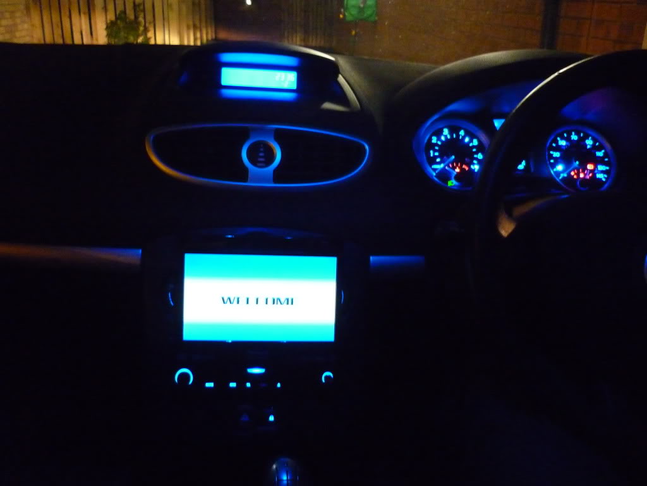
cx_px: 324
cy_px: 243
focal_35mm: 33
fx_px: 617
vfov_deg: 42.9
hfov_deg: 55.4
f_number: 2.8
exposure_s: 1/8
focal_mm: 5.5
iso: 800
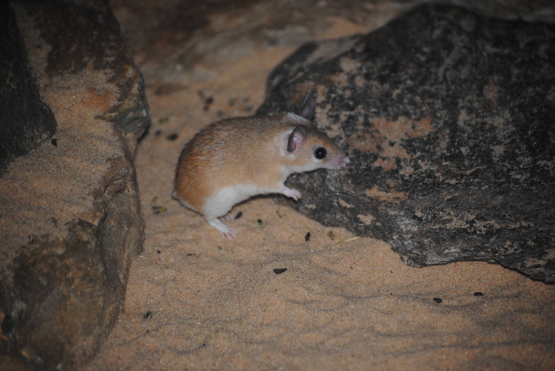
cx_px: 278
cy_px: 186
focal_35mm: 138
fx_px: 2130
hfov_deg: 14.8
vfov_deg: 10.0
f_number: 4.5
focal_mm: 92
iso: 200
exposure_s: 1/60
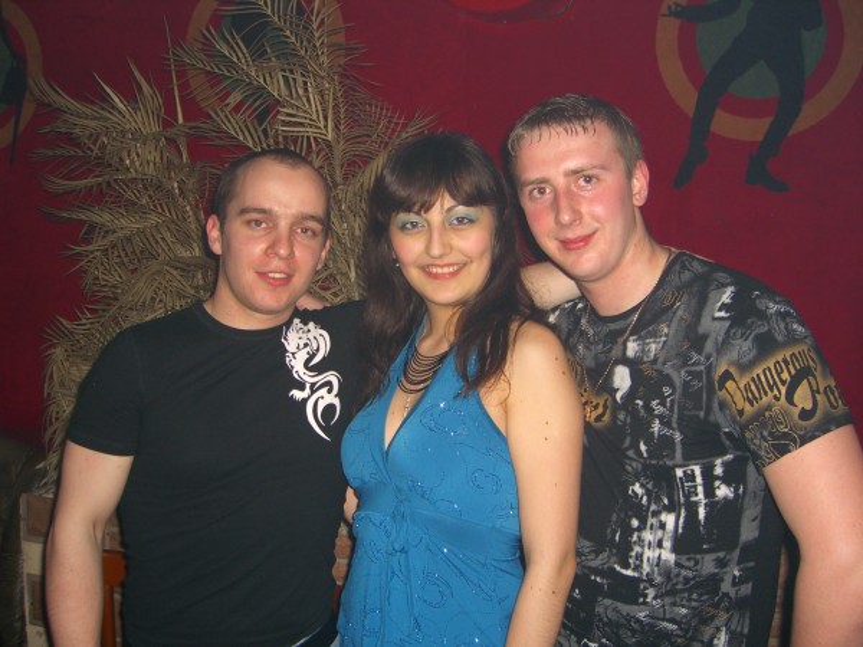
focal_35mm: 38
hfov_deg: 49.0
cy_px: 324
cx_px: 432
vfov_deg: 37.7
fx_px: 947
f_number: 2.8
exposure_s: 1/60
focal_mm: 7.9
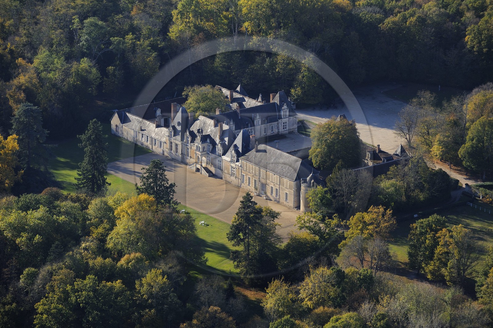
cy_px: 164
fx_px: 2462
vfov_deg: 7.6
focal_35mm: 180
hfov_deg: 11.4
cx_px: 246
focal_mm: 180
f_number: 5.6
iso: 400
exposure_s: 1/1000
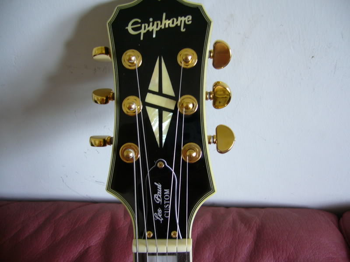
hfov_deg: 52.6
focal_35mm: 35
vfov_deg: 40.7
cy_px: 131
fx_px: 354
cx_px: 175
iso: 160
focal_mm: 5.8
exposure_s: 1/15
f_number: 2.8
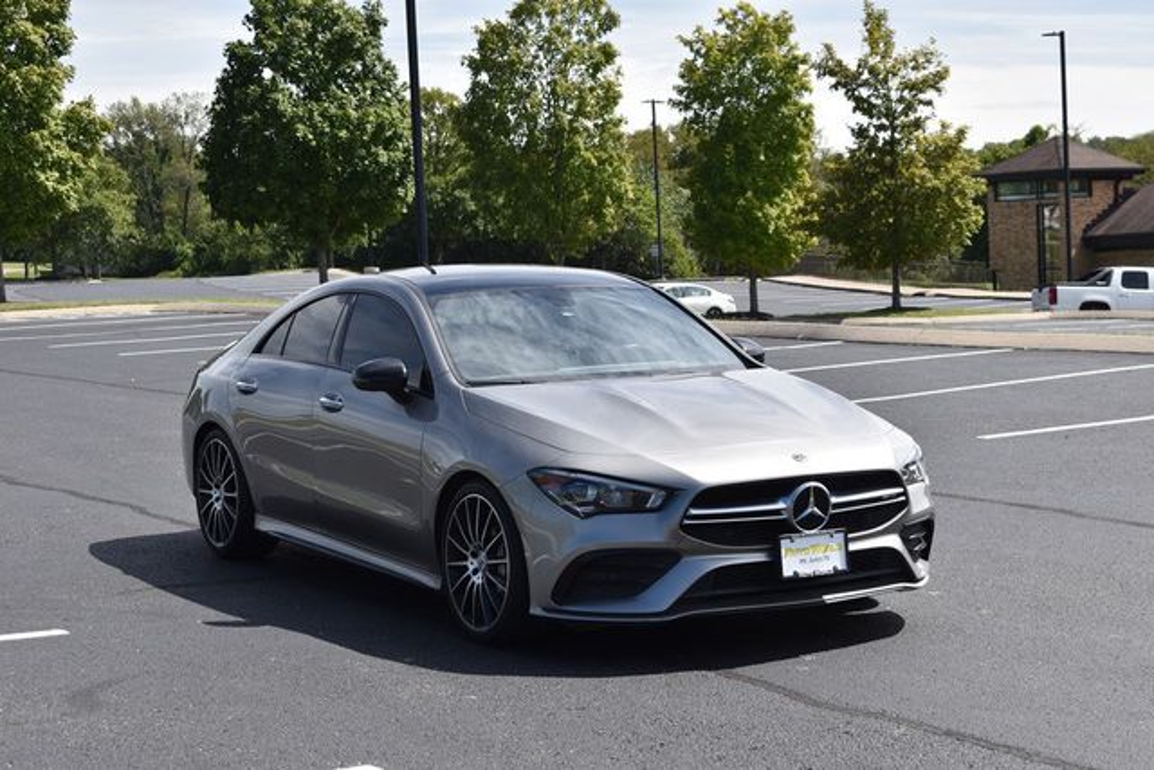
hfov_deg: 28.1
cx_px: 577
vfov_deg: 18.9
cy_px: 385
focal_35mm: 72
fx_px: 2308
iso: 100
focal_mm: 48
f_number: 8
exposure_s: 1/250
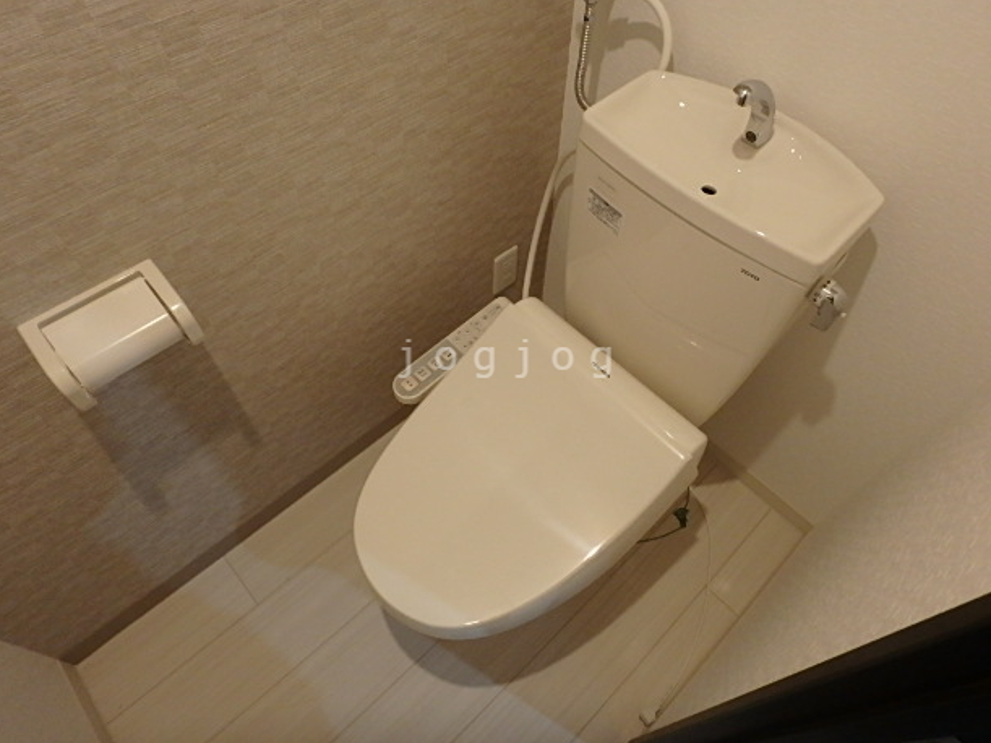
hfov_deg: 76.4
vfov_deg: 61.1
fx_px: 630
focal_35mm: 22
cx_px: 509
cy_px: 359
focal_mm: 3.7
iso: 400
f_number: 3.5
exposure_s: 1/30
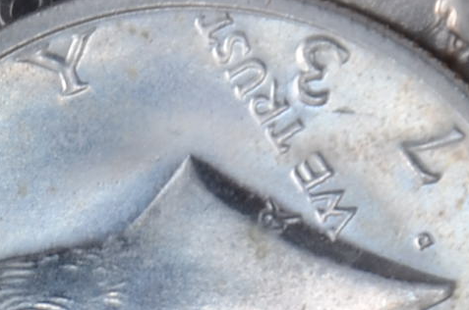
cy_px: 587
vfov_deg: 1.1
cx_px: -124
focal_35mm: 1221
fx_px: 15873
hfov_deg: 1.7
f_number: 8
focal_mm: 105
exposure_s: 1/160
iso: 100
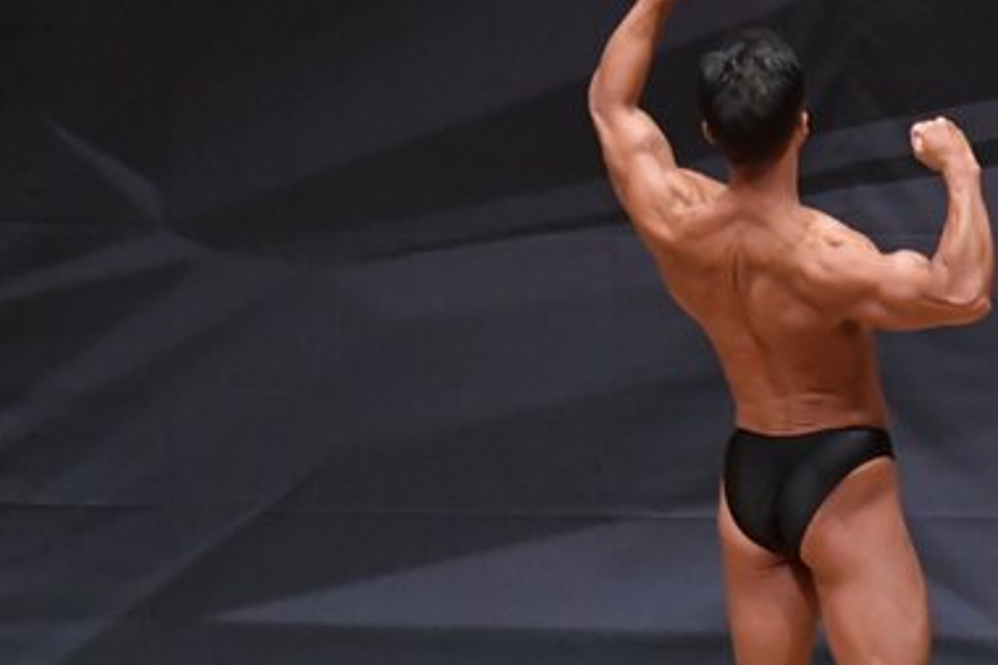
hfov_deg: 4.2
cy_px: 468
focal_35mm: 489
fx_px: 13550
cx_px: 726
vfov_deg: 2.8
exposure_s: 1/400
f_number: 5.6
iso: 6400
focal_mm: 160
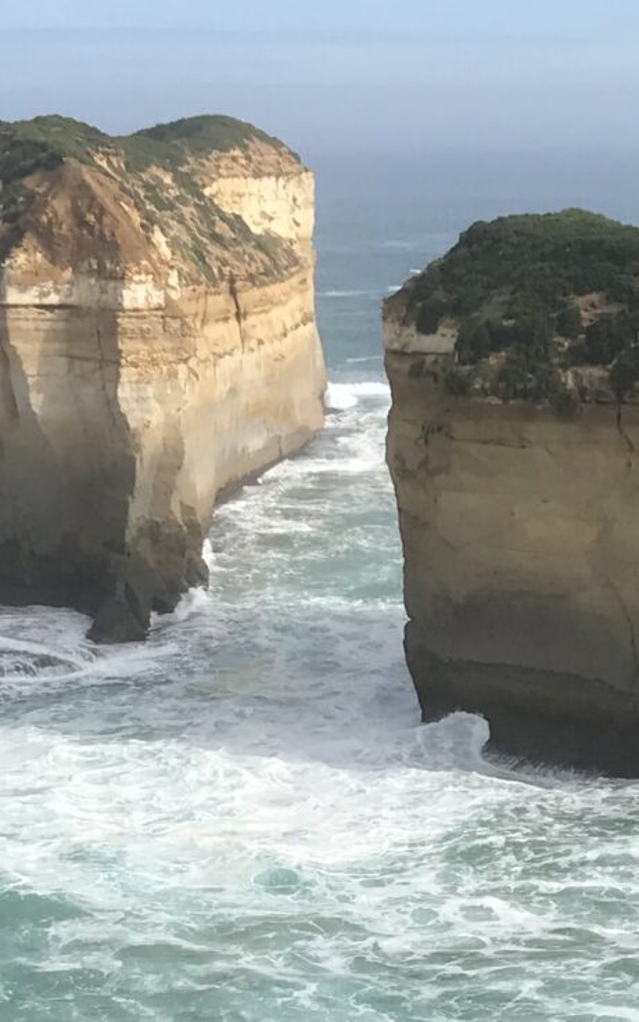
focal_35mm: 103
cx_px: 432
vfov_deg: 19.9
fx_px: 2871
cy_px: 881
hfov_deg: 12.7
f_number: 1.8
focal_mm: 3.99
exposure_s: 1/2817
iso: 20
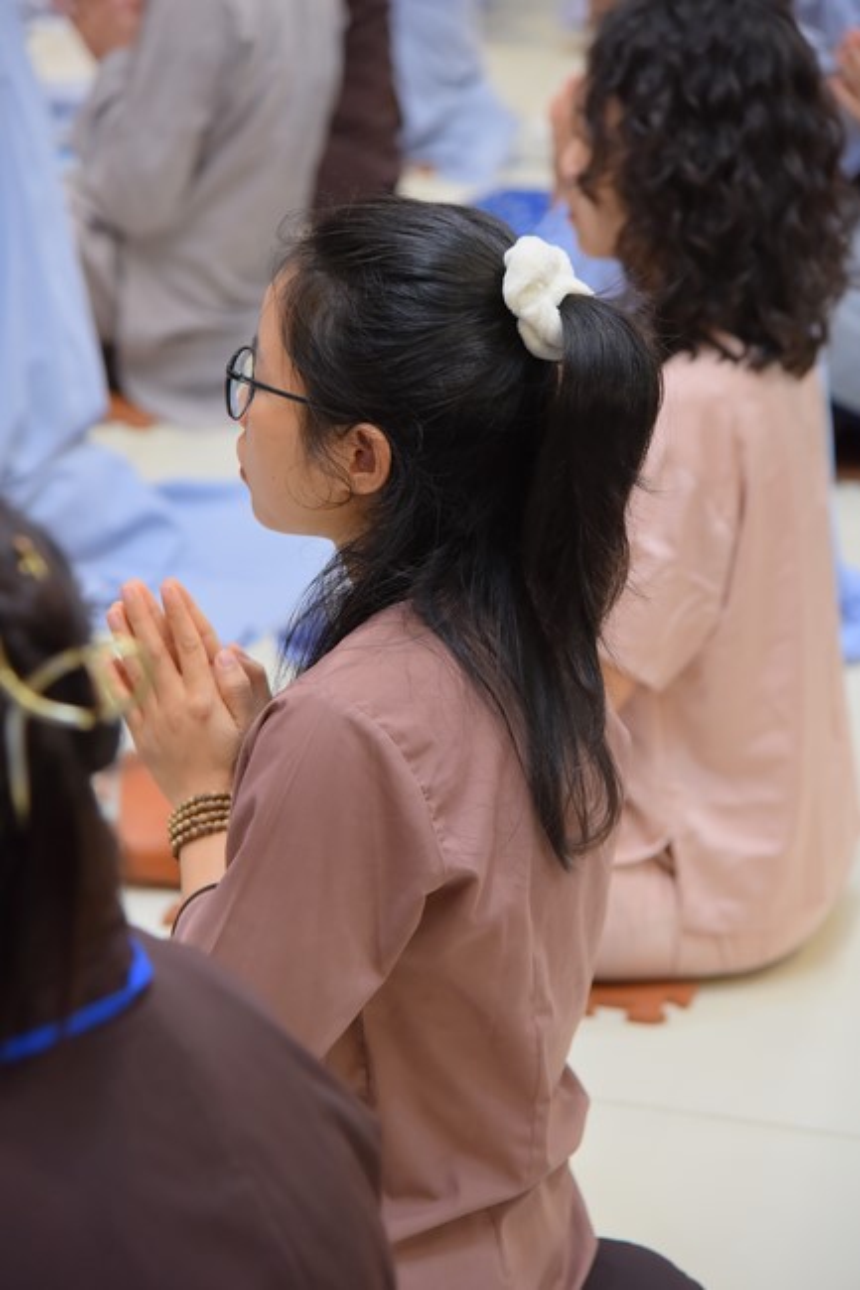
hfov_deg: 13.0
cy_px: 645
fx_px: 3764
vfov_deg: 19.5
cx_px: 430
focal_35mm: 105
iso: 1600
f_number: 5
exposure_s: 1/160
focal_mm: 105
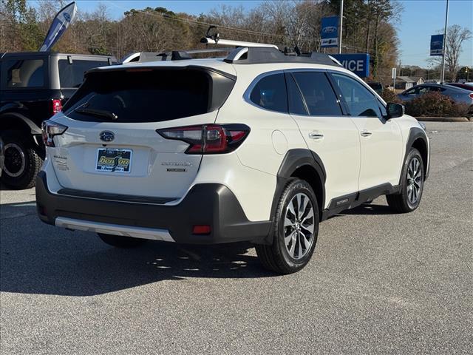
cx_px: 236
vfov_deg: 30.3
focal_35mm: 48
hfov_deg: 39.7
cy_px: 178
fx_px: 656
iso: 64
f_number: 1.78
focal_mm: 6.76
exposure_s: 1/6410
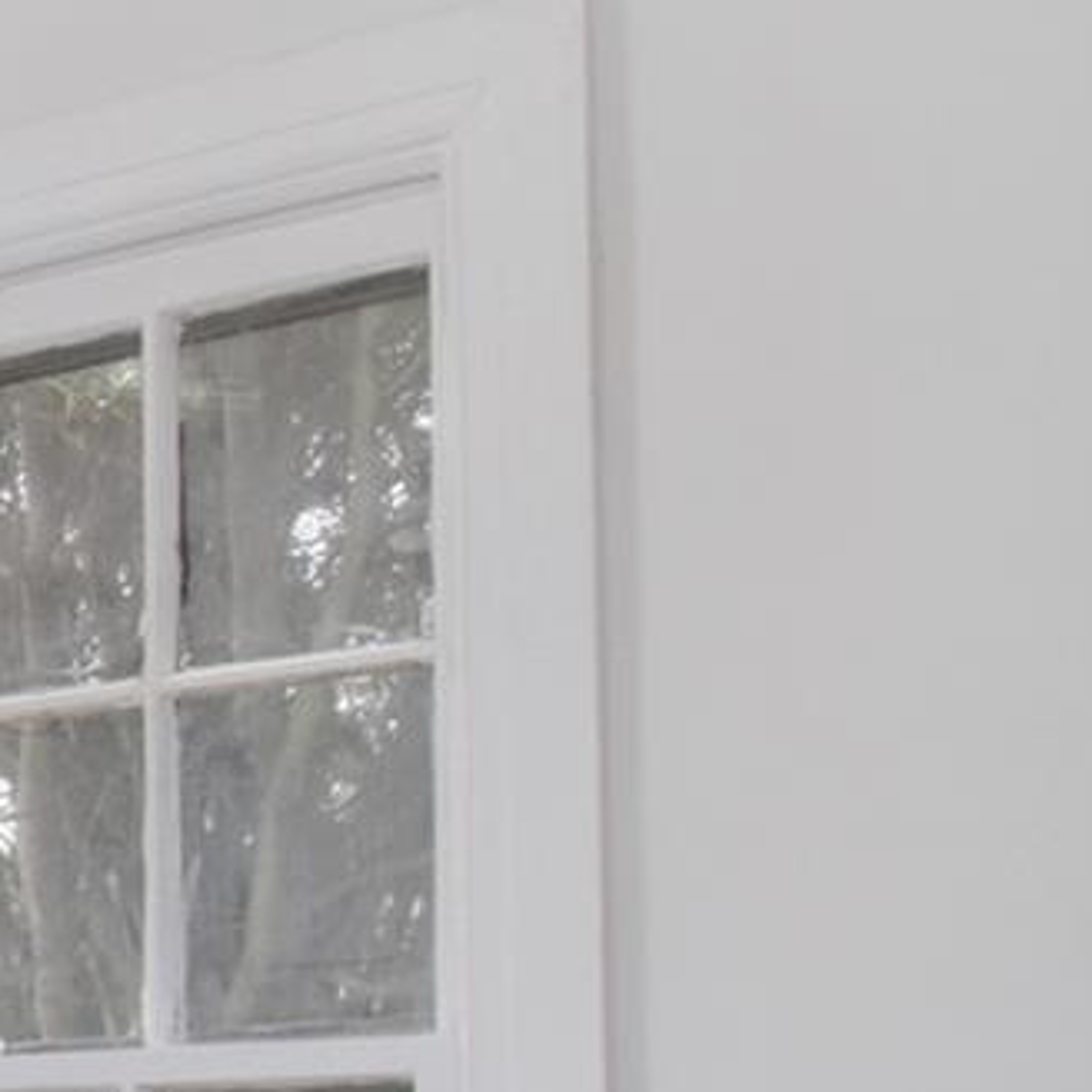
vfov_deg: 18.7
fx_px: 3128
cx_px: -2137
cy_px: 1310
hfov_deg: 11.6
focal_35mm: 88
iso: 640
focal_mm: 11
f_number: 16
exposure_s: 1/60
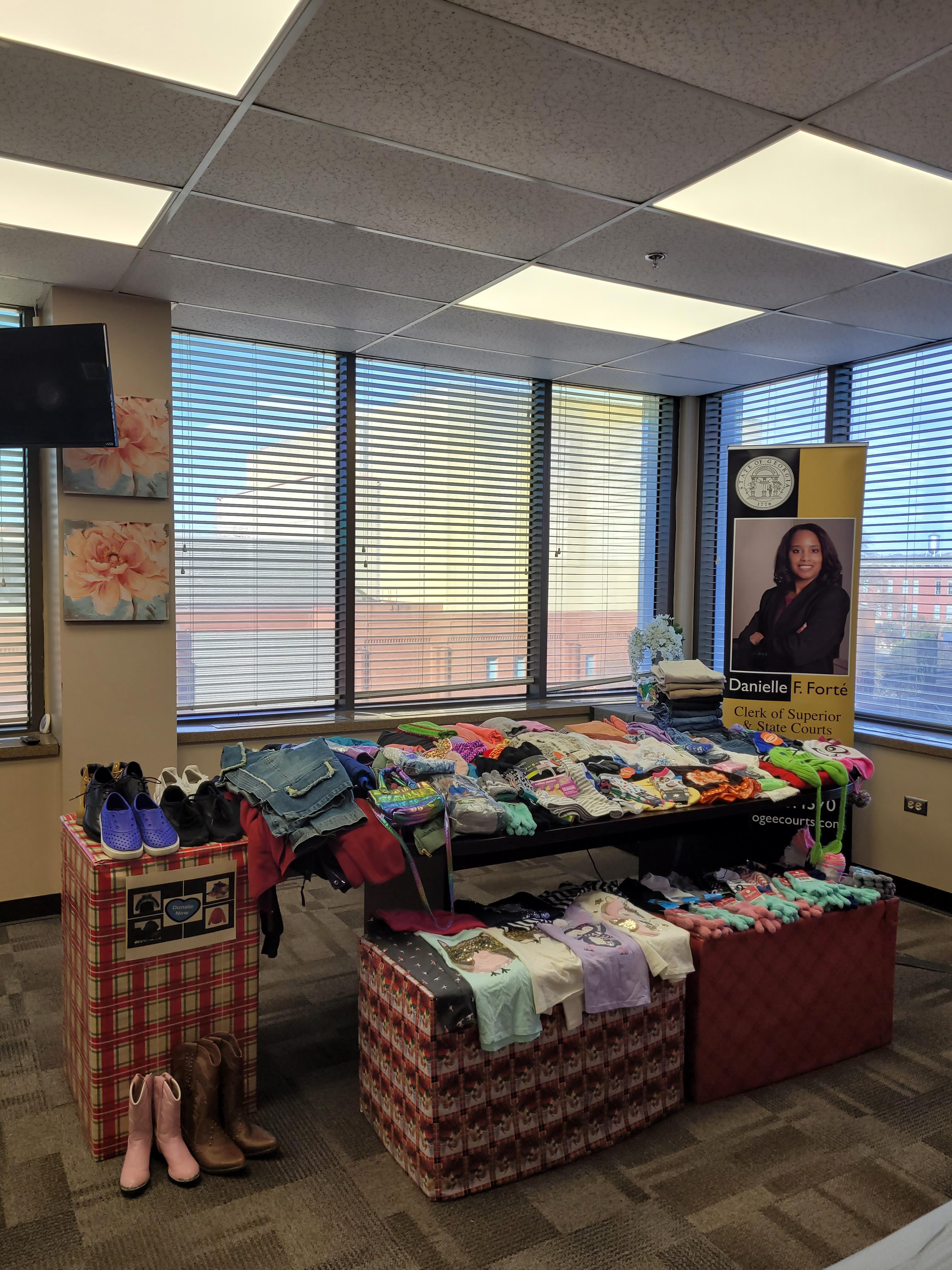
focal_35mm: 26
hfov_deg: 53.1
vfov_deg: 67.3
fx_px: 953
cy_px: 635
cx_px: 476
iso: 40
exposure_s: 1/159
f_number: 1.8
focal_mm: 5.4
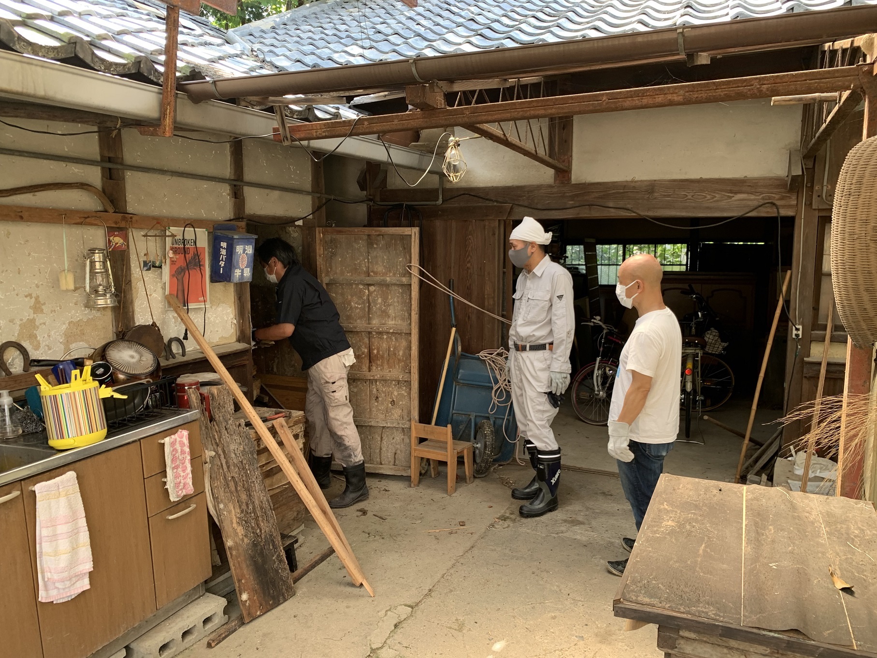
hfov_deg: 67.3
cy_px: 329
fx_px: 659
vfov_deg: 53.1
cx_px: 438
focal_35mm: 26
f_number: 1.8
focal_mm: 4.25
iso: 50
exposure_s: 1/120
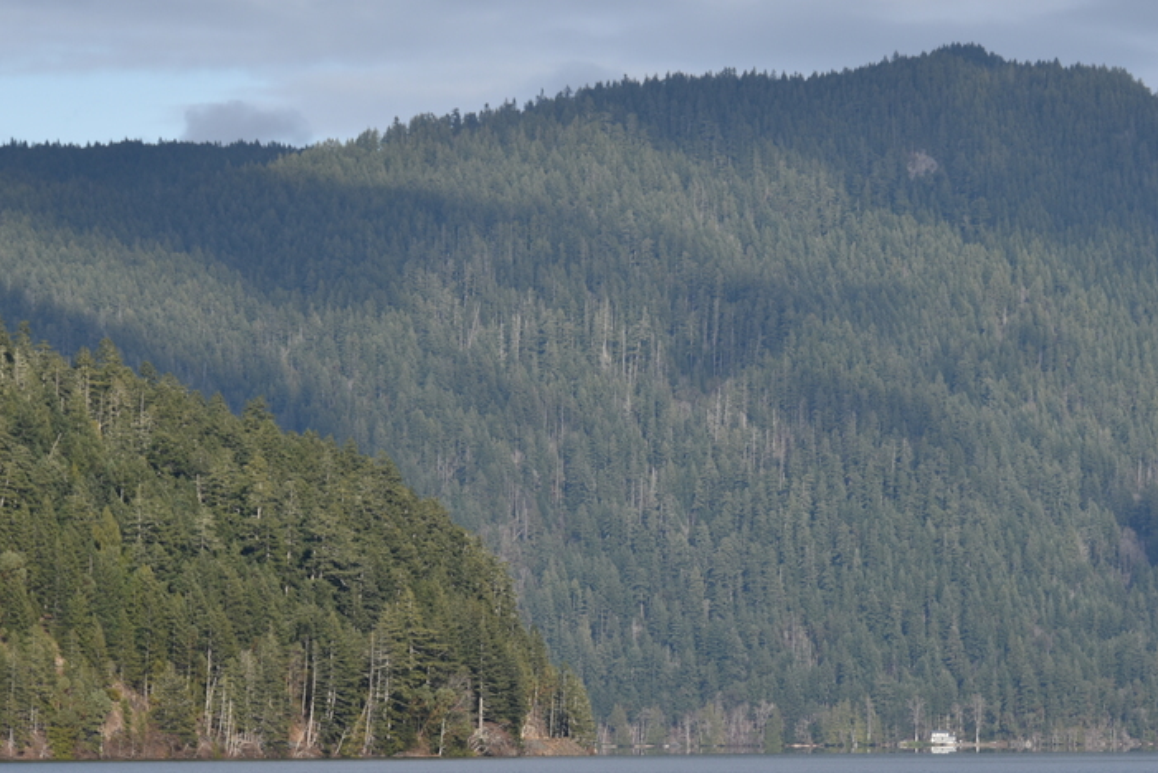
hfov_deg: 7.5
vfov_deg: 5.0
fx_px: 8817
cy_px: 426
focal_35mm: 274
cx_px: 641
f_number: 8
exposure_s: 1/320
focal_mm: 150
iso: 100
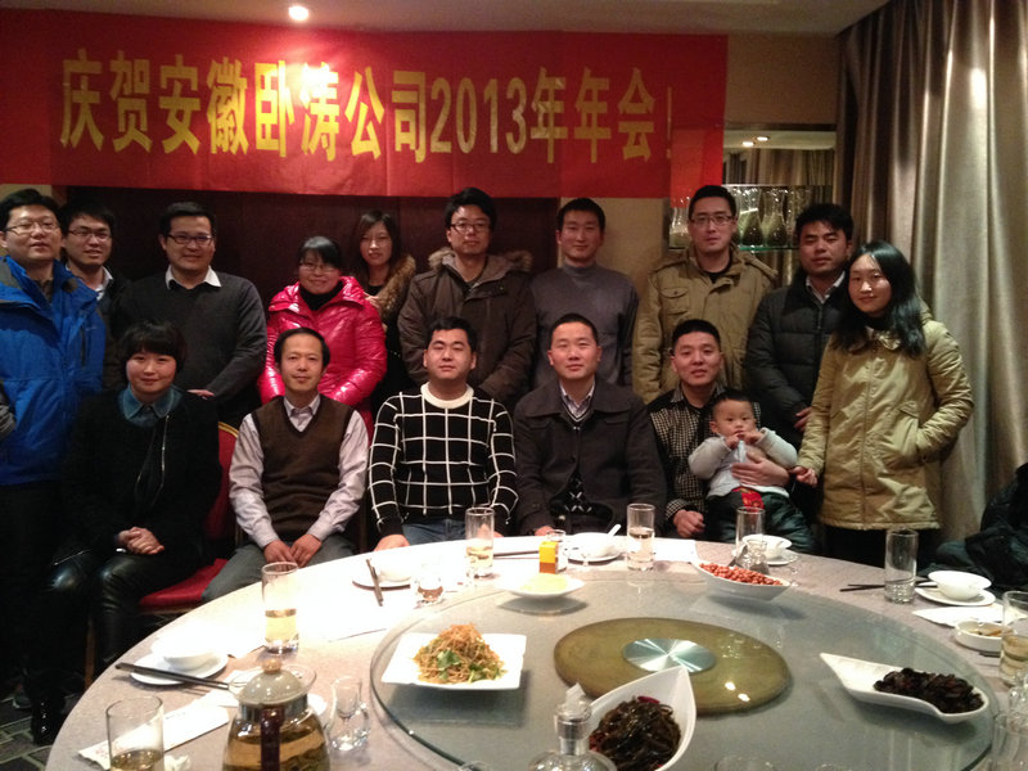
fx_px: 1039
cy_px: 386
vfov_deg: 40.7
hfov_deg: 52.6
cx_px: 514
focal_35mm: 35
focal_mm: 4.28
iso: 400
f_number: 2.4
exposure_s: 1/15
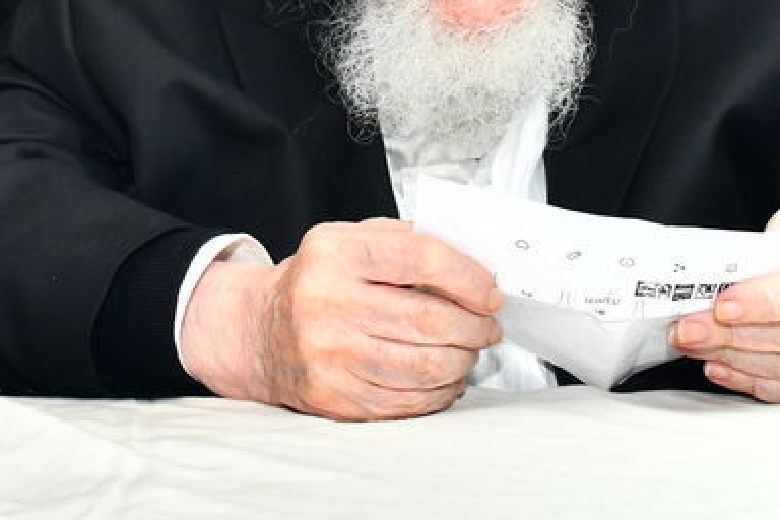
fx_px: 2210
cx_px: 142
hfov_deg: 19.8
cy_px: -145
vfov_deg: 13.0
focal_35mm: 102
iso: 800
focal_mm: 28
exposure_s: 1/160
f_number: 5.6
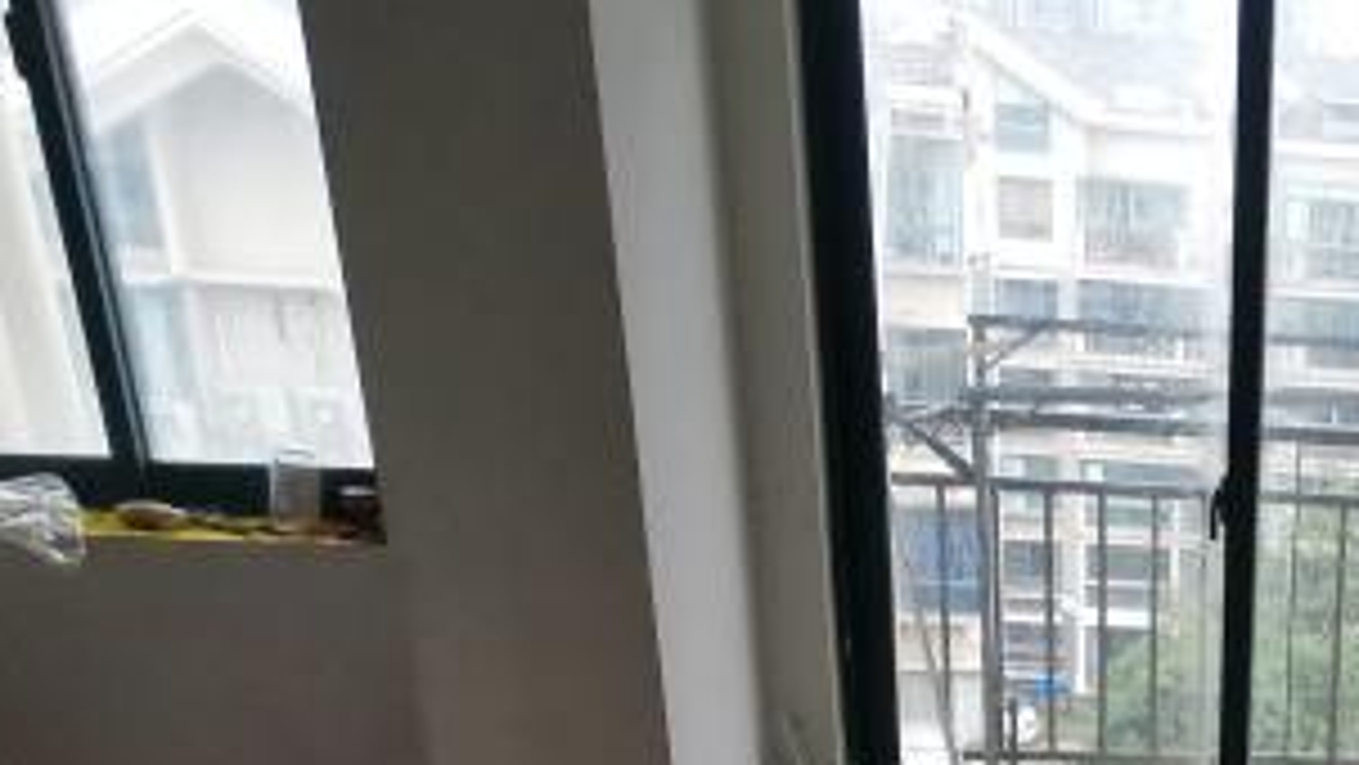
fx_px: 1766
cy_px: 1053
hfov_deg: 37.1
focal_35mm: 49
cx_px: 1395
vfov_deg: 21.5
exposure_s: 1/33.3
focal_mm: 2.23
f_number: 2.2
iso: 200
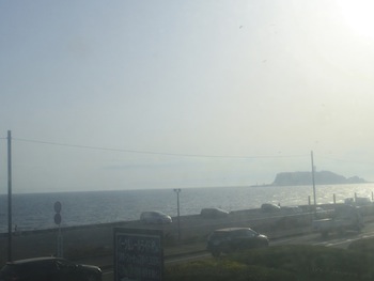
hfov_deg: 39.6
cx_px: 187
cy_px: 140
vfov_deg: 30.3
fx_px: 519
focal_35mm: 48
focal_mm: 8.7
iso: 200
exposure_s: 1/2000
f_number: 5.6
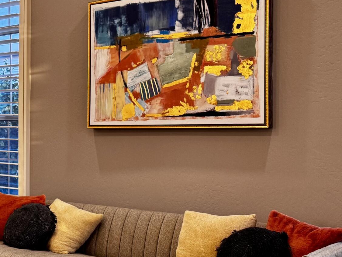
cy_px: 144
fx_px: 632
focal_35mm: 64
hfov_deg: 26.5
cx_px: -79
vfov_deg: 22.9
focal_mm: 6.76
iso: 125
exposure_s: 1/60
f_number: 1.78
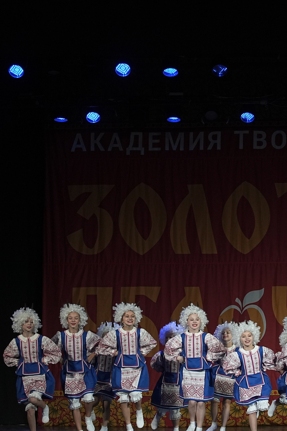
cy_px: 208
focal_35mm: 121
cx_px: 224
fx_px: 1447
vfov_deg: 16.9
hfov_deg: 11.3
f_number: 4
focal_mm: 70
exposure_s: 1/400
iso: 2000
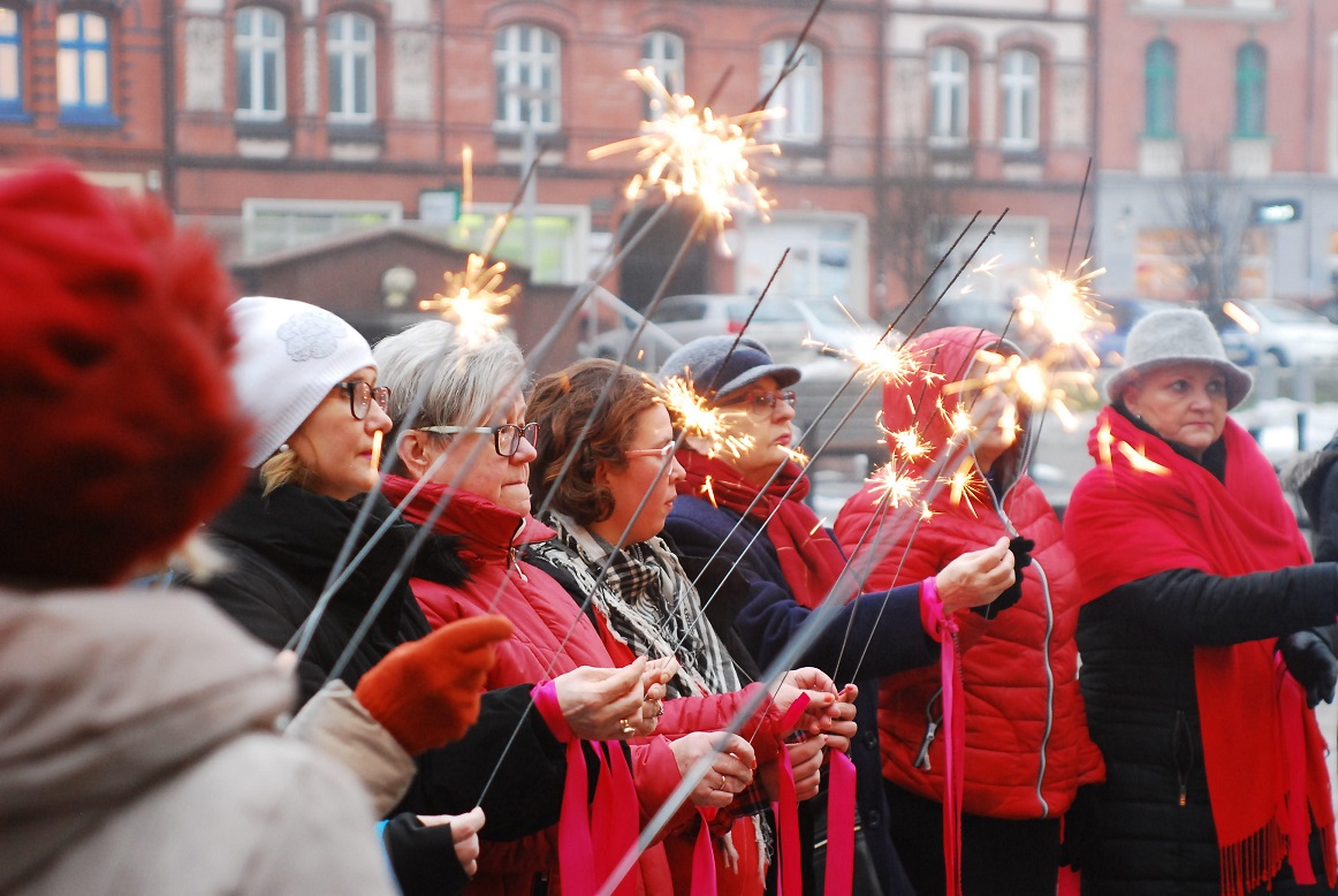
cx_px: 669
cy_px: 448
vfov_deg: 13.1
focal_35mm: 105
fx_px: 3907
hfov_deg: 19.4
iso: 800
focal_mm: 70
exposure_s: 1/40
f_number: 4.5
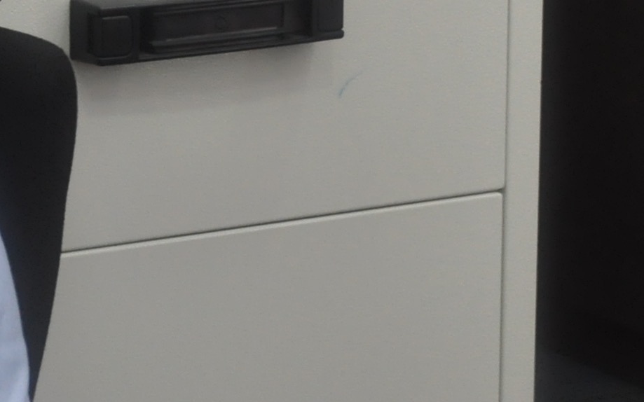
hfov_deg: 11.3
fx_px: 3001
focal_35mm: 171
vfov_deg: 7.5
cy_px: -258
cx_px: -550
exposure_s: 1/40
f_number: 6.3
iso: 800
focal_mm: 24
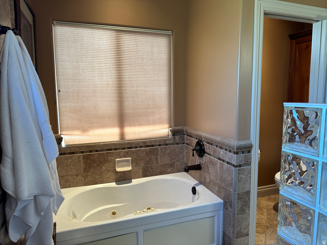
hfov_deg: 71.6
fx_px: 227
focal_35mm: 24
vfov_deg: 56.8
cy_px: 122
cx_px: 164
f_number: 1.78
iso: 160
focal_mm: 6.86
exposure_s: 1/120
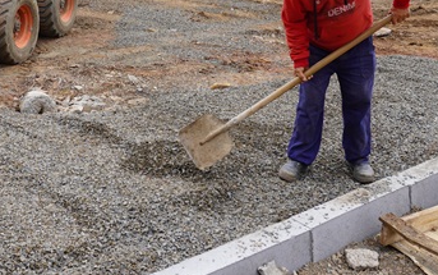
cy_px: 10
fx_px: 681
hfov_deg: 35.4
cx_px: 156
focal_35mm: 57
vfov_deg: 22.1
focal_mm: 16
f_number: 7.1
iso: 100
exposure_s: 1/100
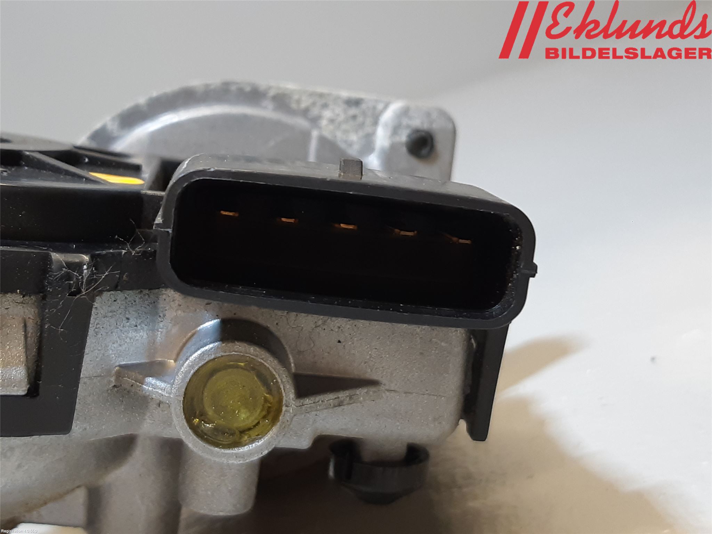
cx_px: 356
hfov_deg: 67.3
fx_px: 535
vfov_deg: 53.1
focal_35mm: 26
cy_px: 267
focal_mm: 3.93
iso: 100
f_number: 1.7
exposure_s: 1/50
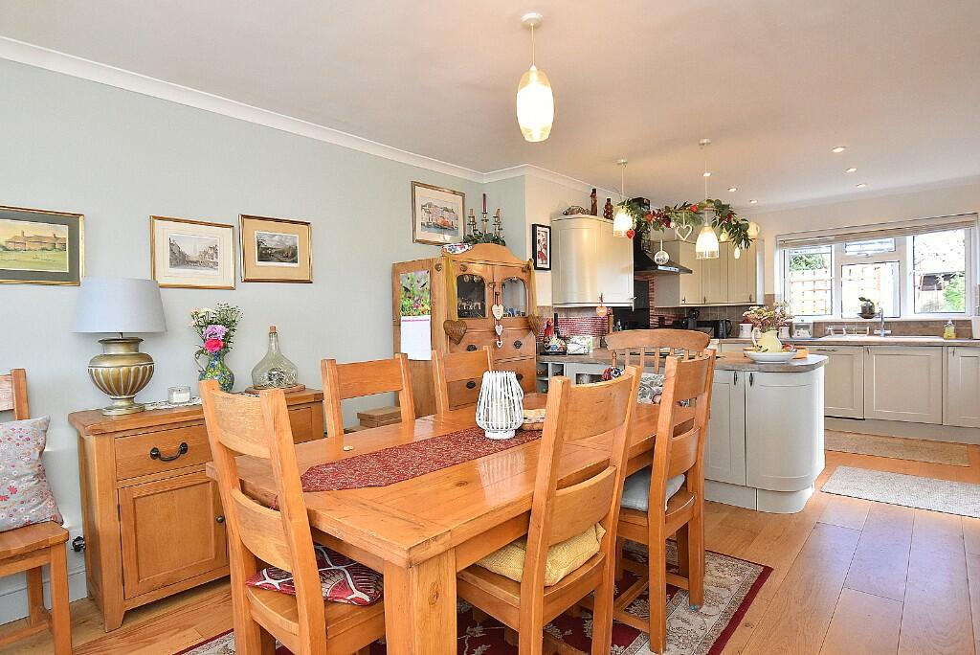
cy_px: 328
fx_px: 490
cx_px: 490
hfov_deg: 90.0
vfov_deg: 67.5
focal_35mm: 18
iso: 800
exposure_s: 1/125
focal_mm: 12
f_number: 4
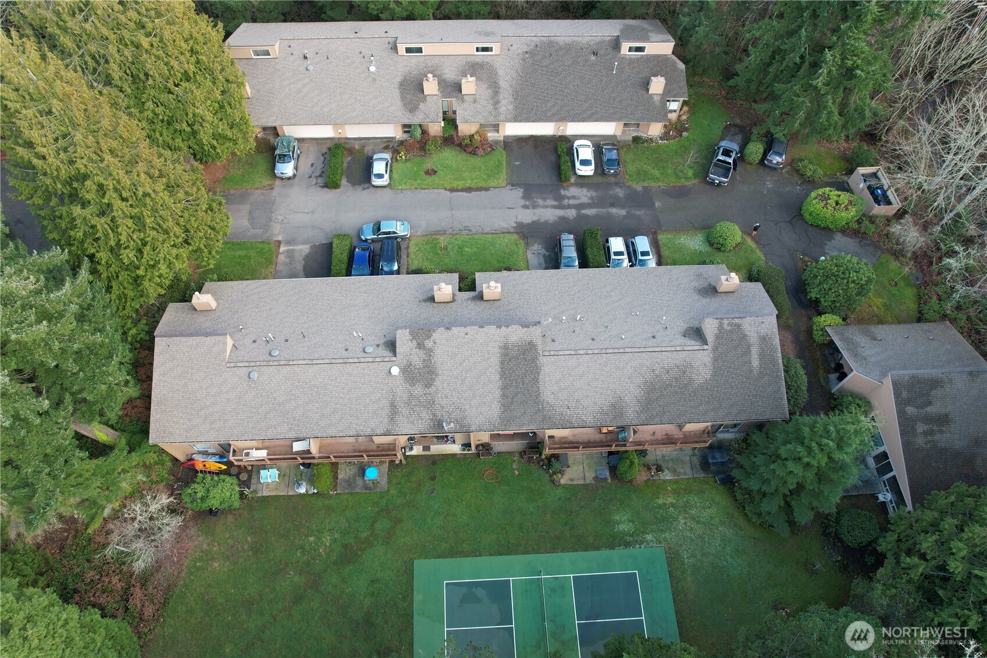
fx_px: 603
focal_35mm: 22
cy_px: 329
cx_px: 494
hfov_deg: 78.6
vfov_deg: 57.2
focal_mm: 8.38
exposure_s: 1/80
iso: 100
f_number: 2.8
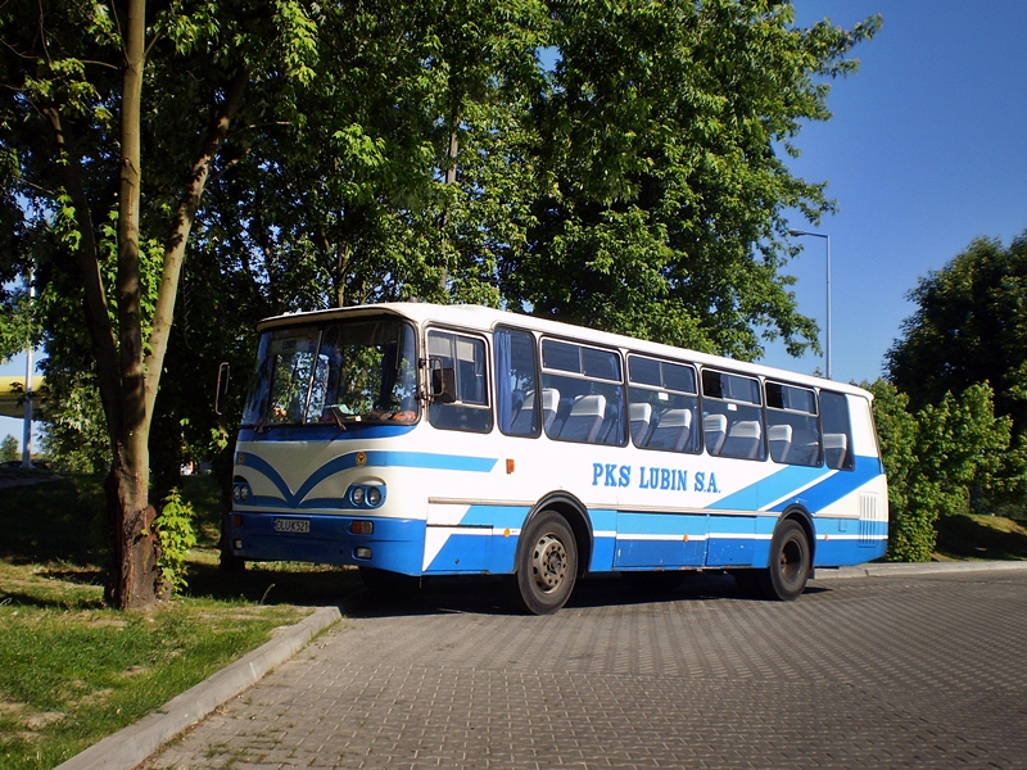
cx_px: 514
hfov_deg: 44.8
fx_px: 1246
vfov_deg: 34.3
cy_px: 385
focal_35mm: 42
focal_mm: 7.4
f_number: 4.9
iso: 64
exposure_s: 1/500
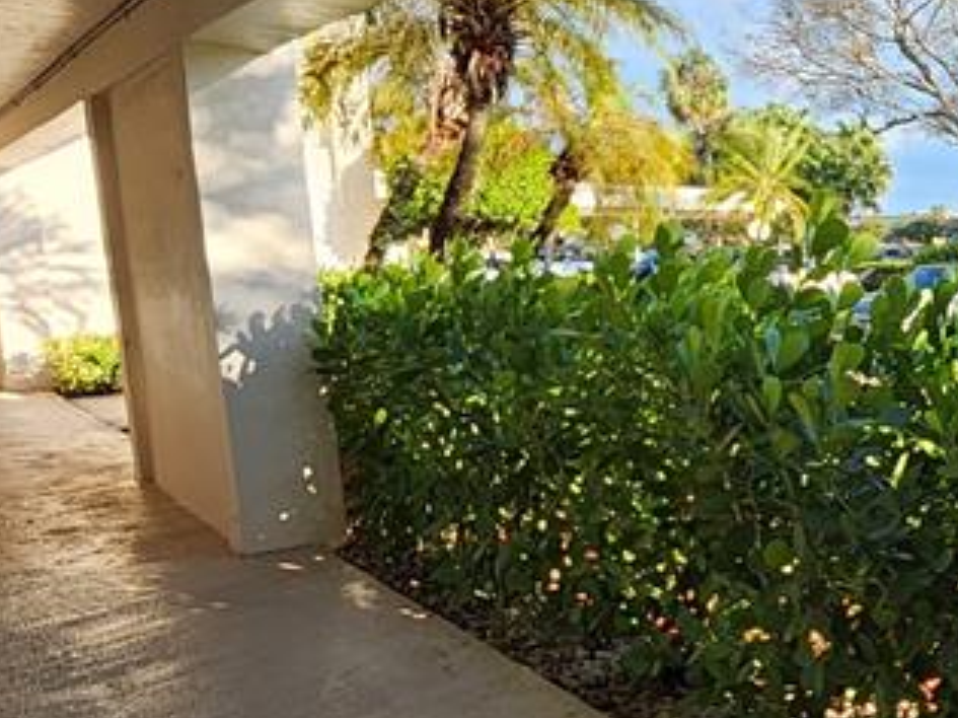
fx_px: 913
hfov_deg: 45.2
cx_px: 994
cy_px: 386
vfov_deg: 42.9
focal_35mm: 33
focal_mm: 1.13
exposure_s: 1/253
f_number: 2.2
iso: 32
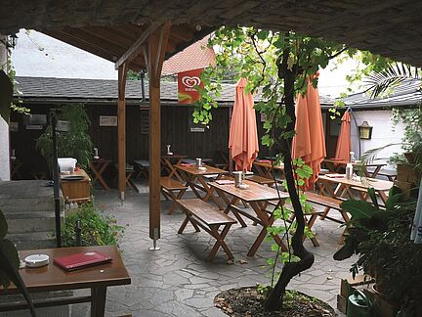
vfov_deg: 42.9
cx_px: 211
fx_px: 402
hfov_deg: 55.4
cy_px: 158
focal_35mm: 33
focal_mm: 5.5
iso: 100
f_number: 2.8
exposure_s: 1/100
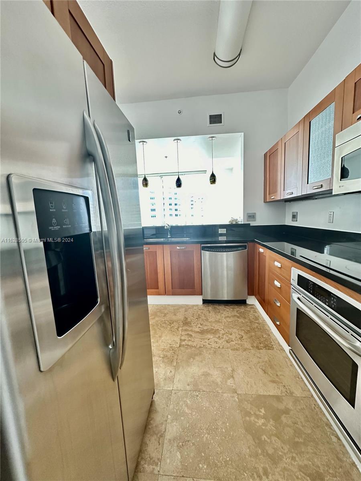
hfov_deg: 85.7
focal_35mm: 14
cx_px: 180
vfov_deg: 102.1
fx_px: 195
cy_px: 240
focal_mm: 2.22
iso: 320
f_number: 2.2
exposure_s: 1/74
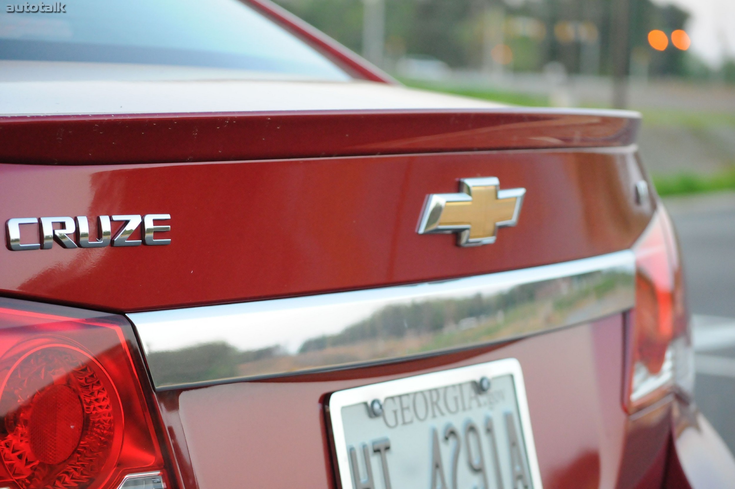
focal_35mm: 98
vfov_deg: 14.0
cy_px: 244
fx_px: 1988
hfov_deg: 20.9
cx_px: 368
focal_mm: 65
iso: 2000
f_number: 5
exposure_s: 1/200
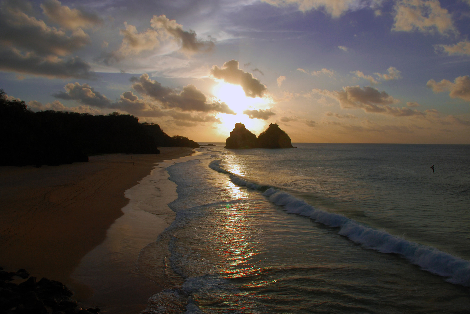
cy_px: 157
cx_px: 235
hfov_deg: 67.3
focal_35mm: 27
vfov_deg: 48.0
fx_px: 353
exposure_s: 1/500
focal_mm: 18
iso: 200
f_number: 11
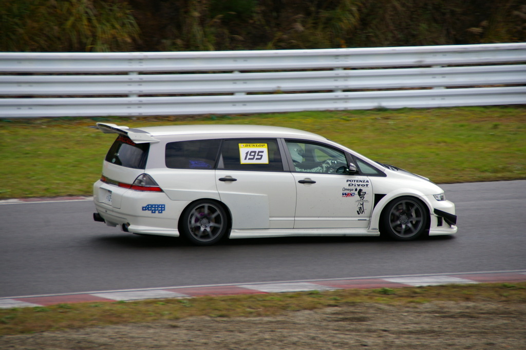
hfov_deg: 7.6
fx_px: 3944
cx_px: 263
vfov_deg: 5.1
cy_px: 175
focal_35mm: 270
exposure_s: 1/350
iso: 200
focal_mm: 180
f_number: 8
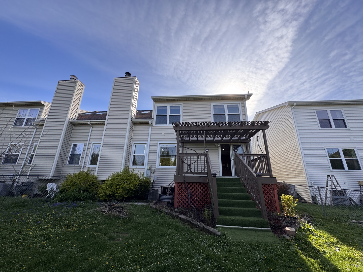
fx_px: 147
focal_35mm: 14
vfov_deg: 85.7
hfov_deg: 102.1
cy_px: 136
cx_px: 182
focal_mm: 2.22
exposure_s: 1/968
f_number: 2.2
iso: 40
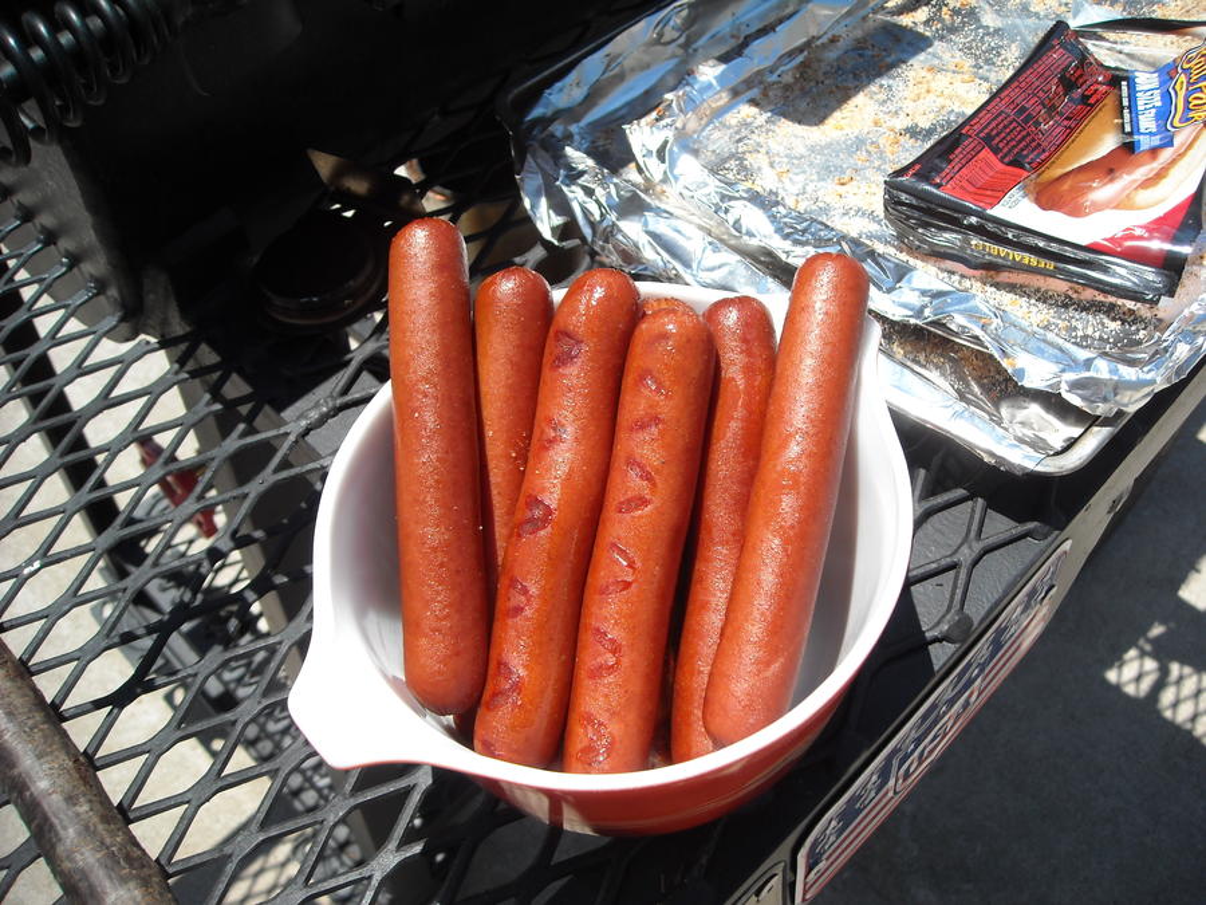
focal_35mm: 35
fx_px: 1219
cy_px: 452
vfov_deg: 40.7
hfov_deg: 52.6
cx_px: 603
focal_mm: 5.7
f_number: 5.6
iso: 64
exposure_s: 1/228
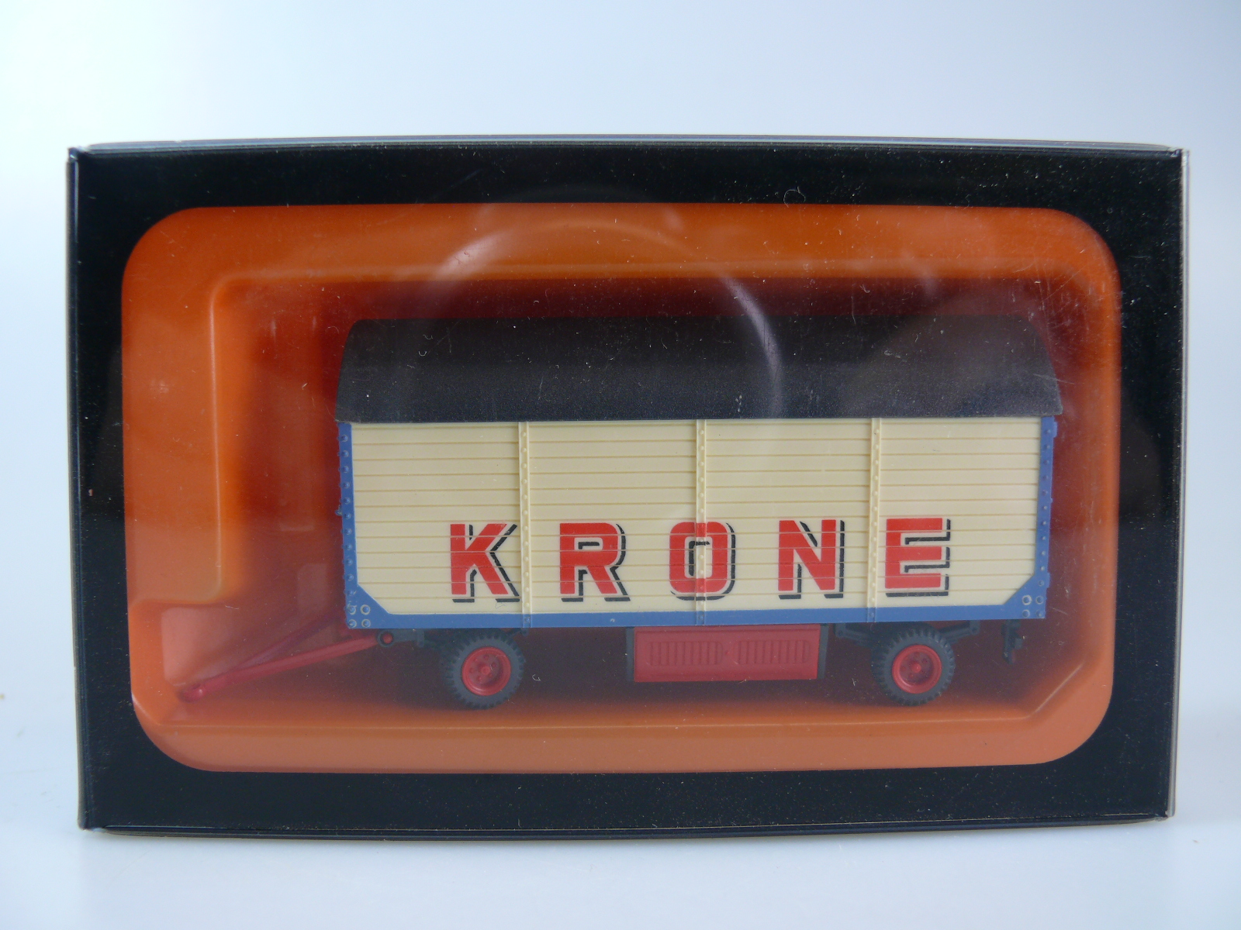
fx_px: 1434
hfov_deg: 46.8
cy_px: 465
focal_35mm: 40
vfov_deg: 36.0
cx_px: 620
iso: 100
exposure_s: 1/100
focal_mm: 8
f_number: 2.8
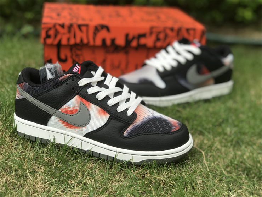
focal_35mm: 57
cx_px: 131
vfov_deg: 25.7
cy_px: 98
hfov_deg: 33.8
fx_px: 431
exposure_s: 1/242
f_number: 2.8
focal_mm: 6.6
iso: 20
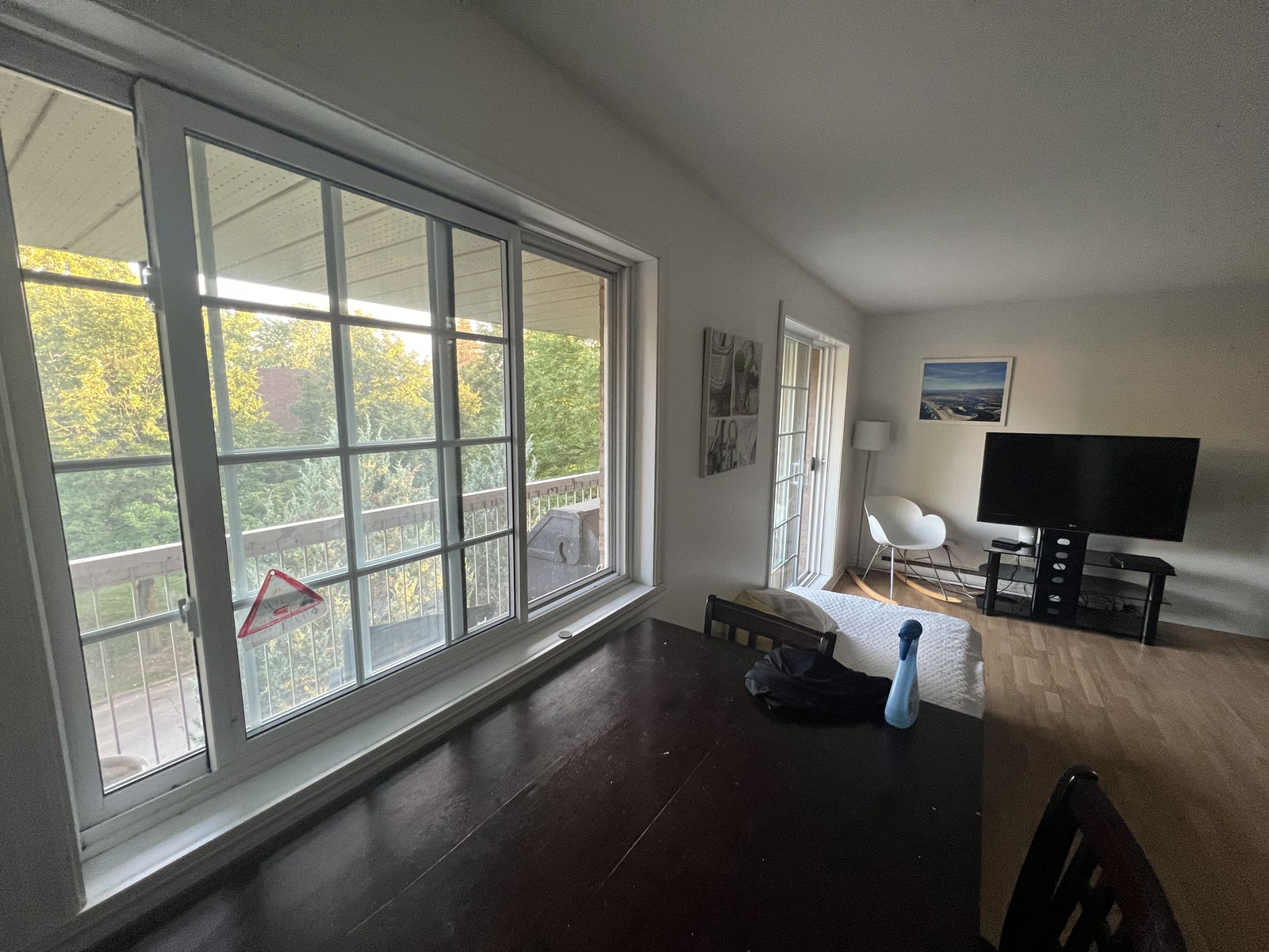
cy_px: 476
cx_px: 634
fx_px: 477
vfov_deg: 89.9
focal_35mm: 13
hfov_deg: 106.2
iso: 320
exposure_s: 1/60
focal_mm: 1.57
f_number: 1.8
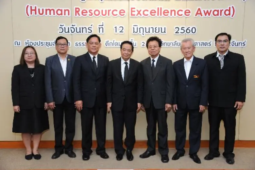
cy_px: 85
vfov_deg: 37.8
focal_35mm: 35
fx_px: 248
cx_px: 128
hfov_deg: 54.5
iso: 1600
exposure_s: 1/100
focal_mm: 35
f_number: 5
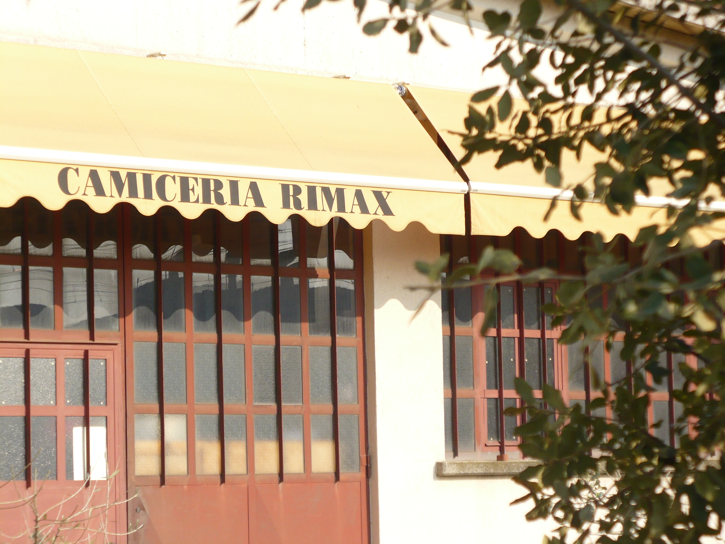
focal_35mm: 127
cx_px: 362
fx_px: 2660
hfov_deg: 15.5
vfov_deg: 11.7
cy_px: 272
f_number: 3.7
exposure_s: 1/400
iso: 100
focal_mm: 21
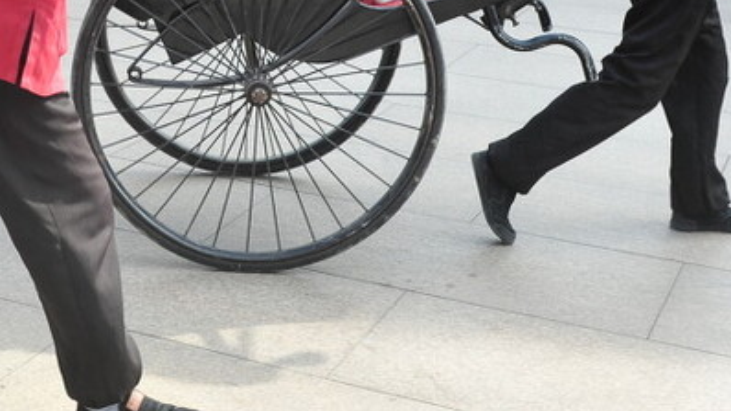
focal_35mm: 82
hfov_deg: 25.3
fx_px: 1590
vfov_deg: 14.1
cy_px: -133
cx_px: 103
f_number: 5
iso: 200
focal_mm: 26
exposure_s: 1/250
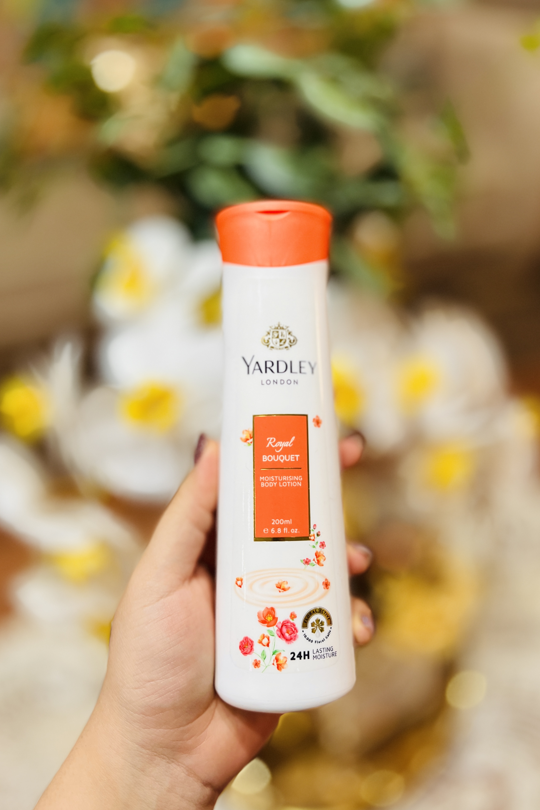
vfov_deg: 65.5
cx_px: 287
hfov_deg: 46.4
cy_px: 418
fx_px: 630
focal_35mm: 28
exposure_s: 1/62
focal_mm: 5.7
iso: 125
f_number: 1.5
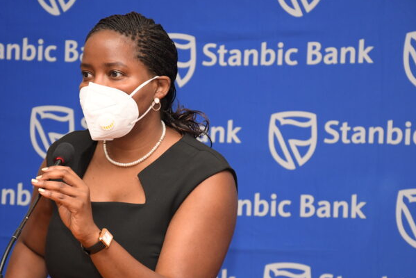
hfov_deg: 11.9
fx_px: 2000
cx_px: 172
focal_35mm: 173
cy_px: 163
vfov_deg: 7.9
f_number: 6.3
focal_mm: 90
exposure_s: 1/200
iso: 1600
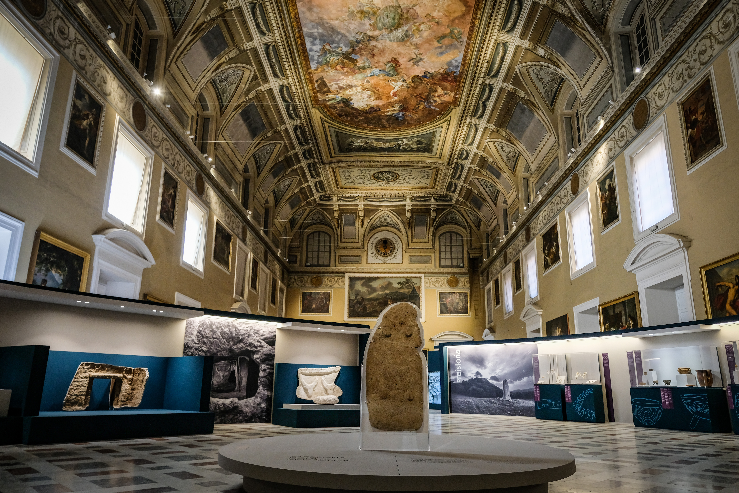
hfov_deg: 73.7
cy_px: 246
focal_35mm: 24
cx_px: 370
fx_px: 493
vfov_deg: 53.1
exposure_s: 1/160
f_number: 2.8
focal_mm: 16
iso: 1250
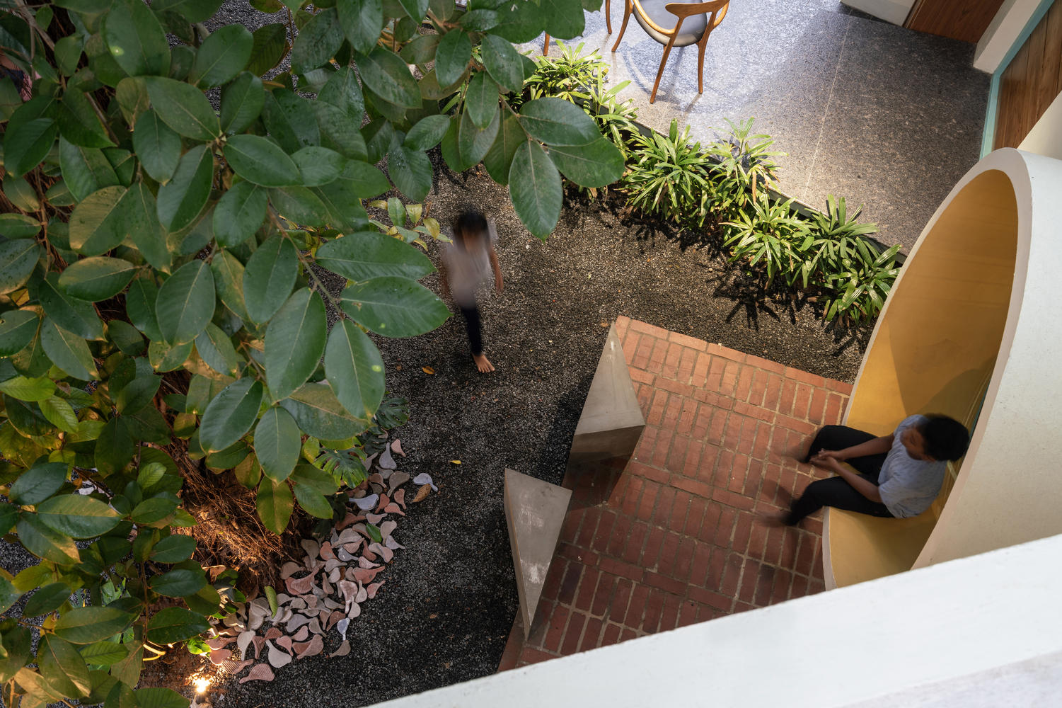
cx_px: 531
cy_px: 354
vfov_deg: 42.3
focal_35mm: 31
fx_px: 914
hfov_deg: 60.3
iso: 250
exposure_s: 1/1.25
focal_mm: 31
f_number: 7.1
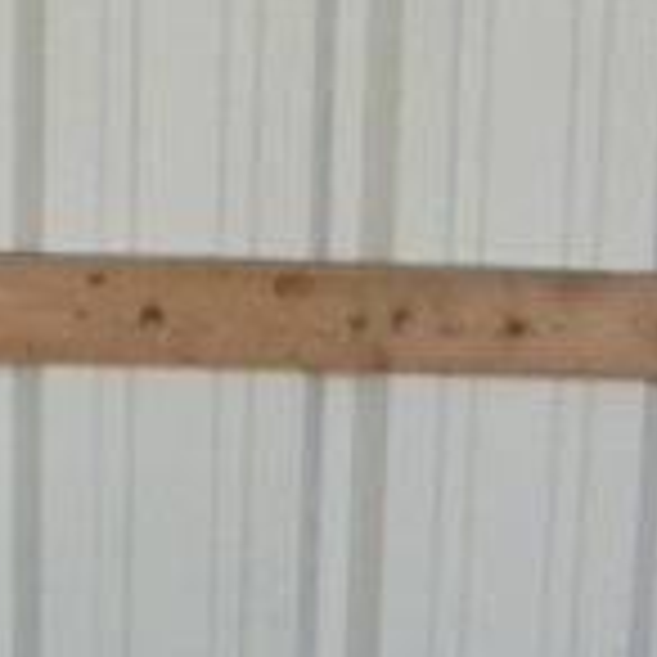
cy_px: 855
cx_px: 286
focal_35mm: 91
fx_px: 1954
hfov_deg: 19.1
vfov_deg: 17.8
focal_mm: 4.6
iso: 100
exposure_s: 1/30
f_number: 3.5
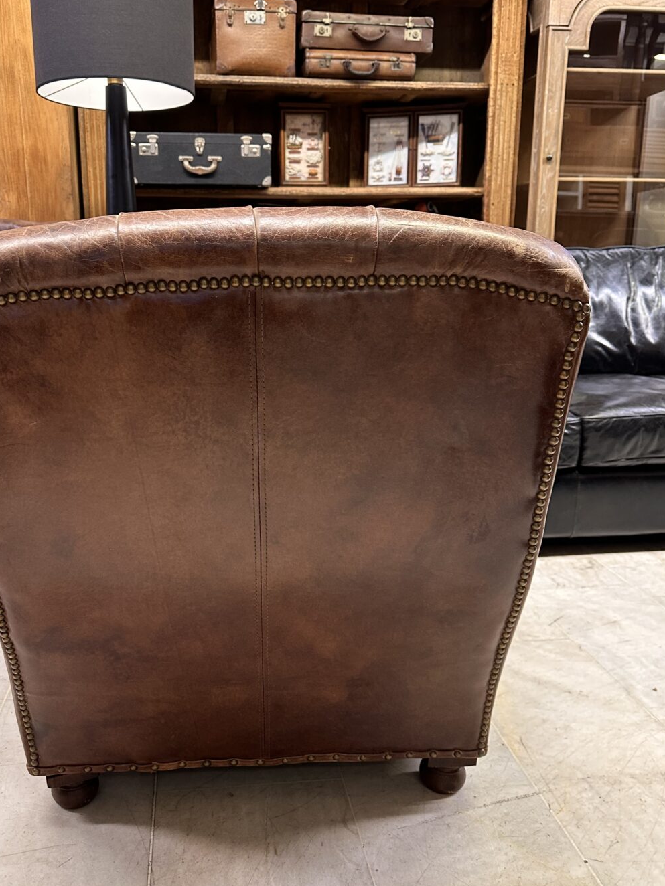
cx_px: 270
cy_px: 466
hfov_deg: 48.0
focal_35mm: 29
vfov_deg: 61.6
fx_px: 743
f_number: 1.78
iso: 250
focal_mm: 6.86
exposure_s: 1/50
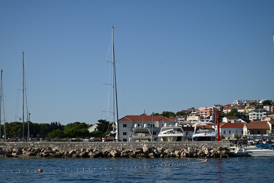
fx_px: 533
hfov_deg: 28.8
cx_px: 137
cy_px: 92
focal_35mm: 70
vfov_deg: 19.5
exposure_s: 1/1600
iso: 100
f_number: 4.5
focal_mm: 70
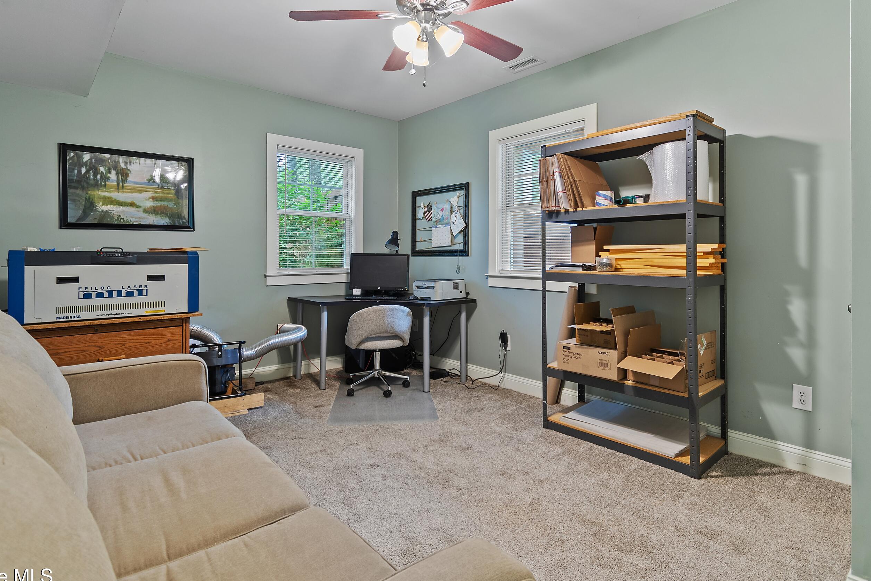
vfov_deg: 67.2
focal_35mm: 18
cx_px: 427
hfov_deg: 90.0
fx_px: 435
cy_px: 260
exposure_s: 1
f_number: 4.5
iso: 100
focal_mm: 10
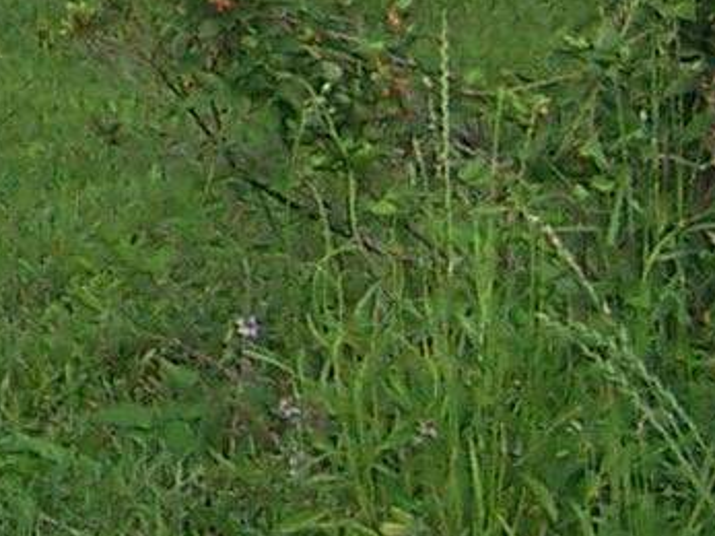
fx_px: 5823
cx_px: -1449
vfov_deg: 5.1
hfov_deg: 6.4
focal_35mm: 282
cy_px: -689
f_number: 2.8
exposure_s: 1/320
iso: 80
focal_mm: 6.3
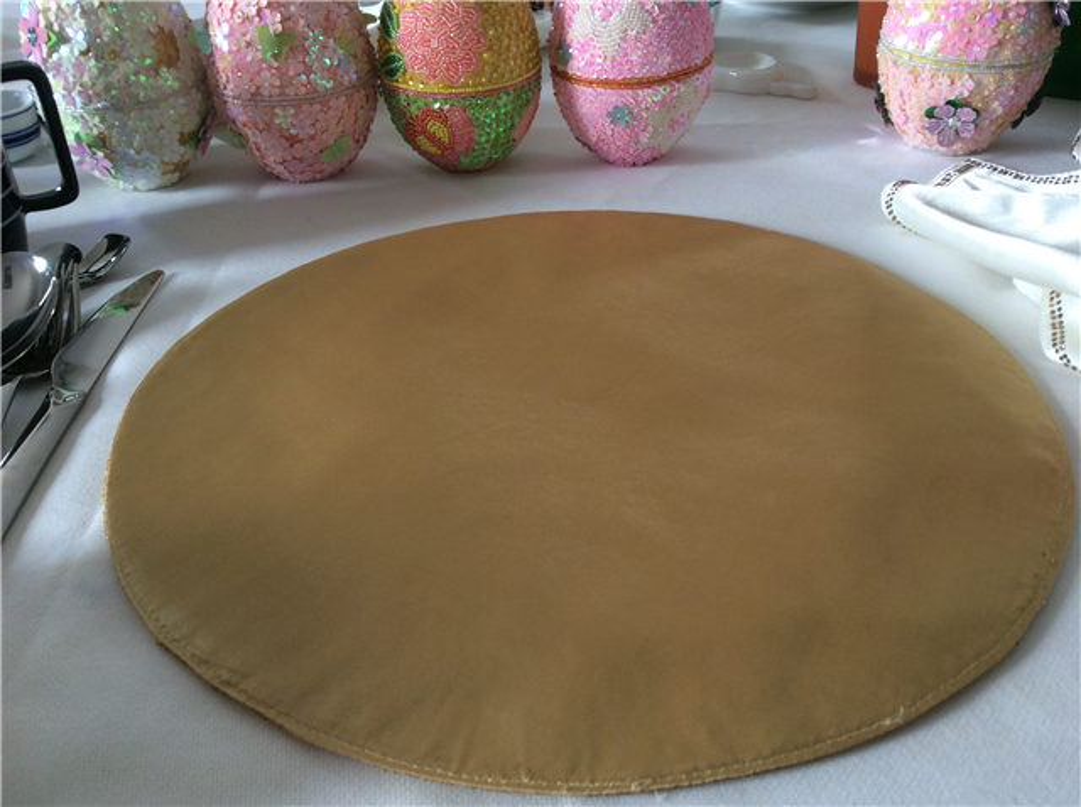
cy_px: 404
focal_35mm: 32
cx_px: 540
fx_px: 998
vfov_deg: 44.1
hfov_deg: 56.9
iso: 40
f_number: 2.4
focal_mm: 3.3
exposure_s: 1/33
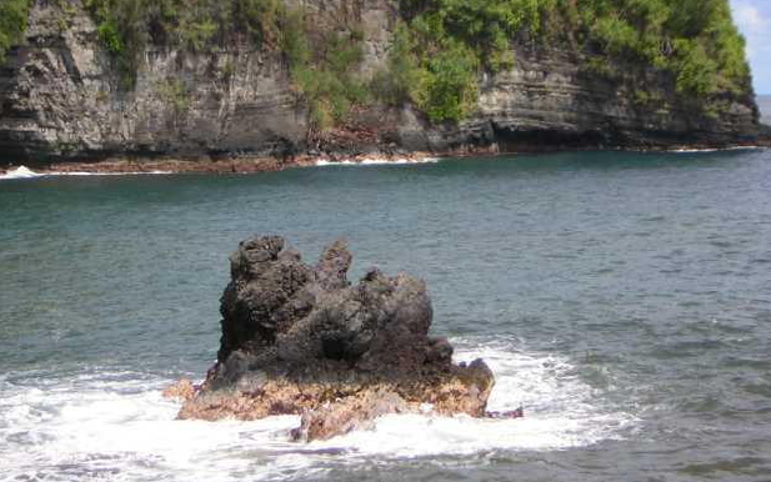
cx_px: 385
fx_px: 2417
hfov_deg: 18.1
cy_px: 222
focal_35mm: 115
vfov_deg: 11.4
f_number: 4.7
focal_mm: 14.1
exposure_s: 1/354
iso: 50
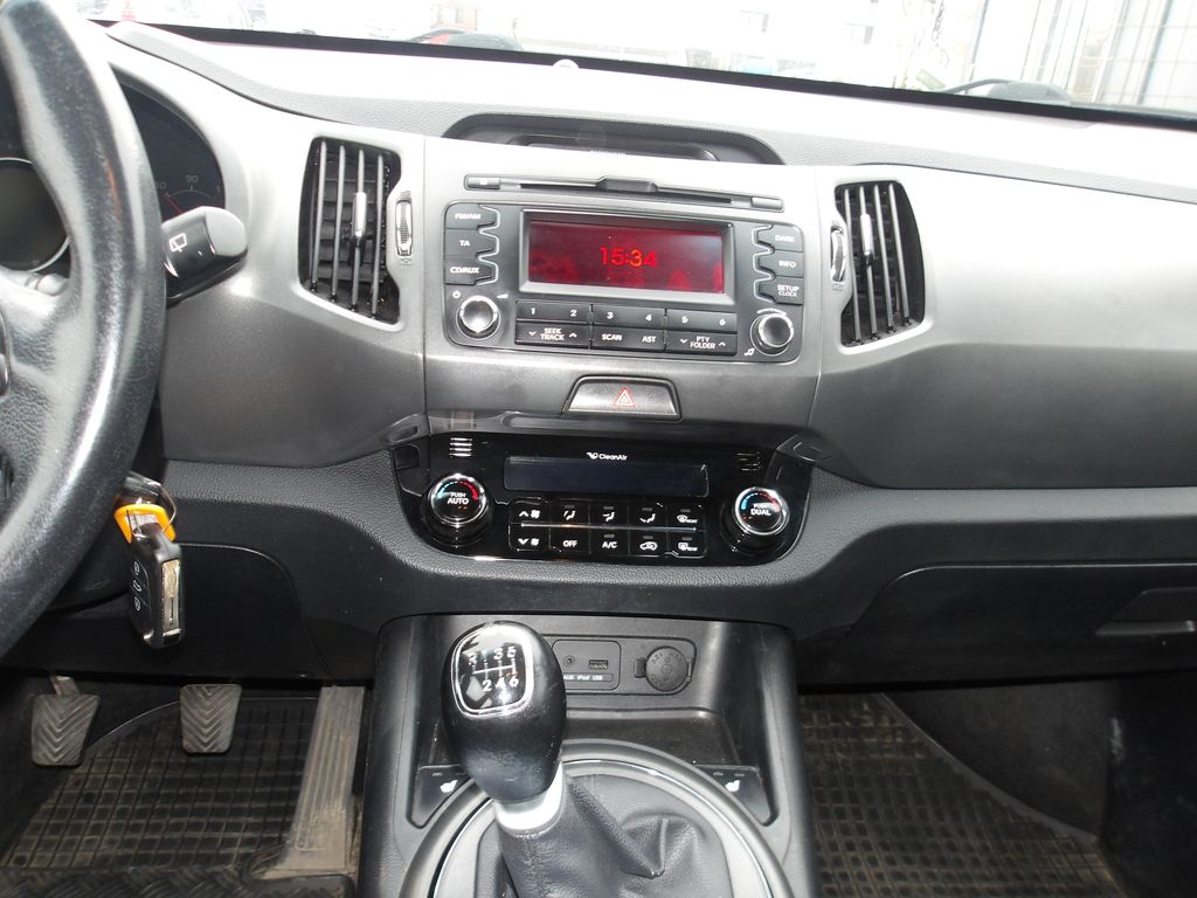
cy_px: 449
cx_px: 598
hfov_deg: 65.3
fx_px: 934
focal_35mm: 27
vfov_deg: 51.4
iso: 200
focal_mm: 4.9
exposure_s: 1/21
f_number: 3
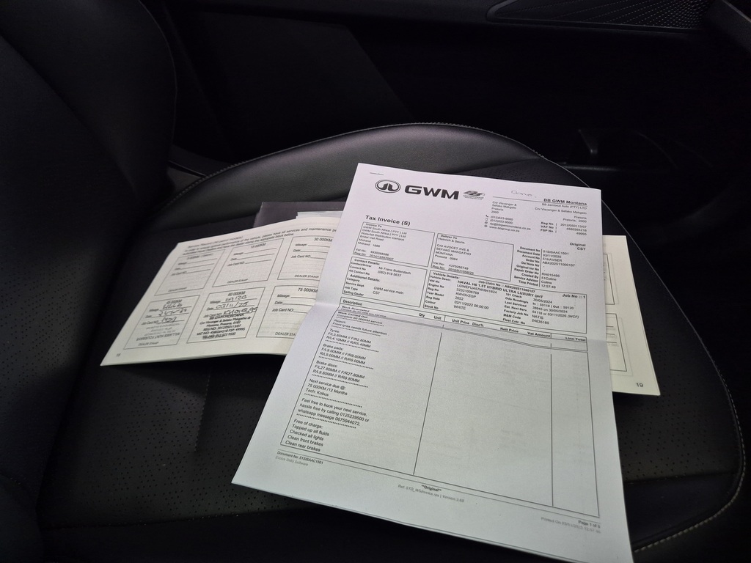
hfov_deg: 73.9
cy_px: 282
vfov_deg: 58.9
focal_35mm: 23
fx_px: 499
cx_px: 376
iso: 500
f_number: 1.8
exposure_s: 1/100
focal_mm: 5.4
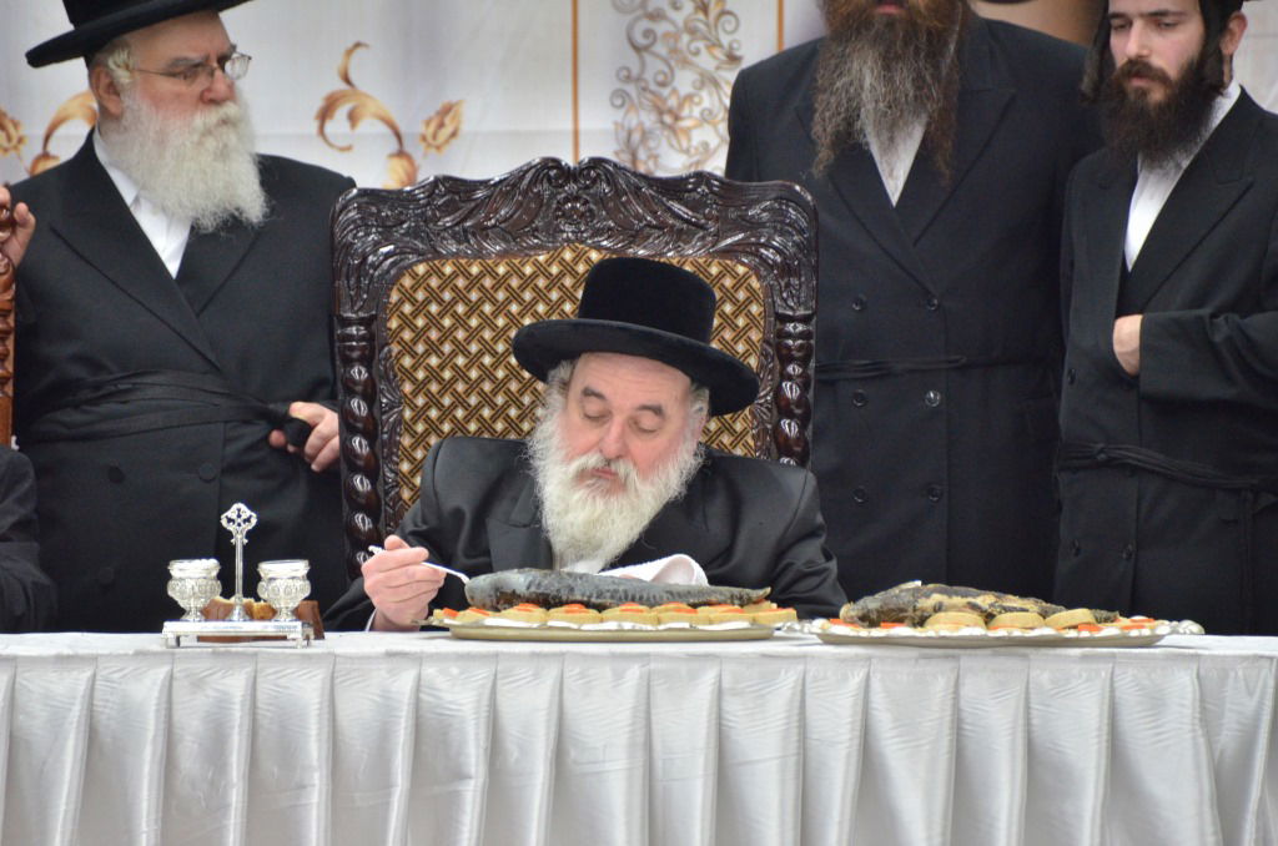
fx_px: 15940
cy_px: 423
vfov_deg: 3.0
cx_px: 639
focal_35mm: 450
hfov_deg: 4.6
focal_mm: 300
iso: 1600
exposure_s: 1/100
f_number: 5.6
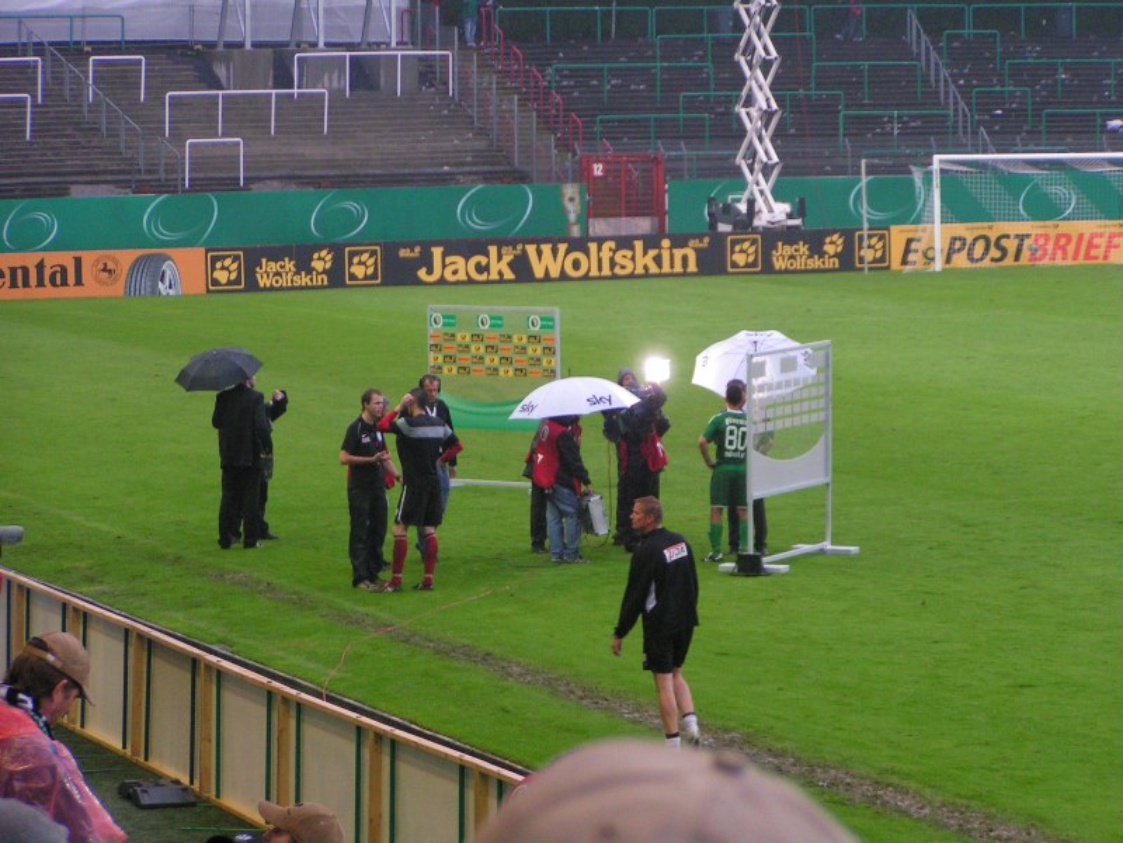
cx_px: 562
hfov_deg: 12.6
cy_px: 422
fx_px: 5093
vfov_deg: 9.5
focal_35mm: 157
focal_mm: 24
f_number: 3.5
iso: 200
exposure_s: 1/60
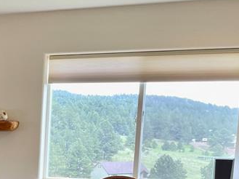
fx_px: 559
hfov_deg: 22.0
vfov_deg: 17.3
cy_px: 214
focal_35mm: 81
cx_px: -62
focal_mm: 4.2
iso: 64
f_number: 1.6
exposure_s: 1/120
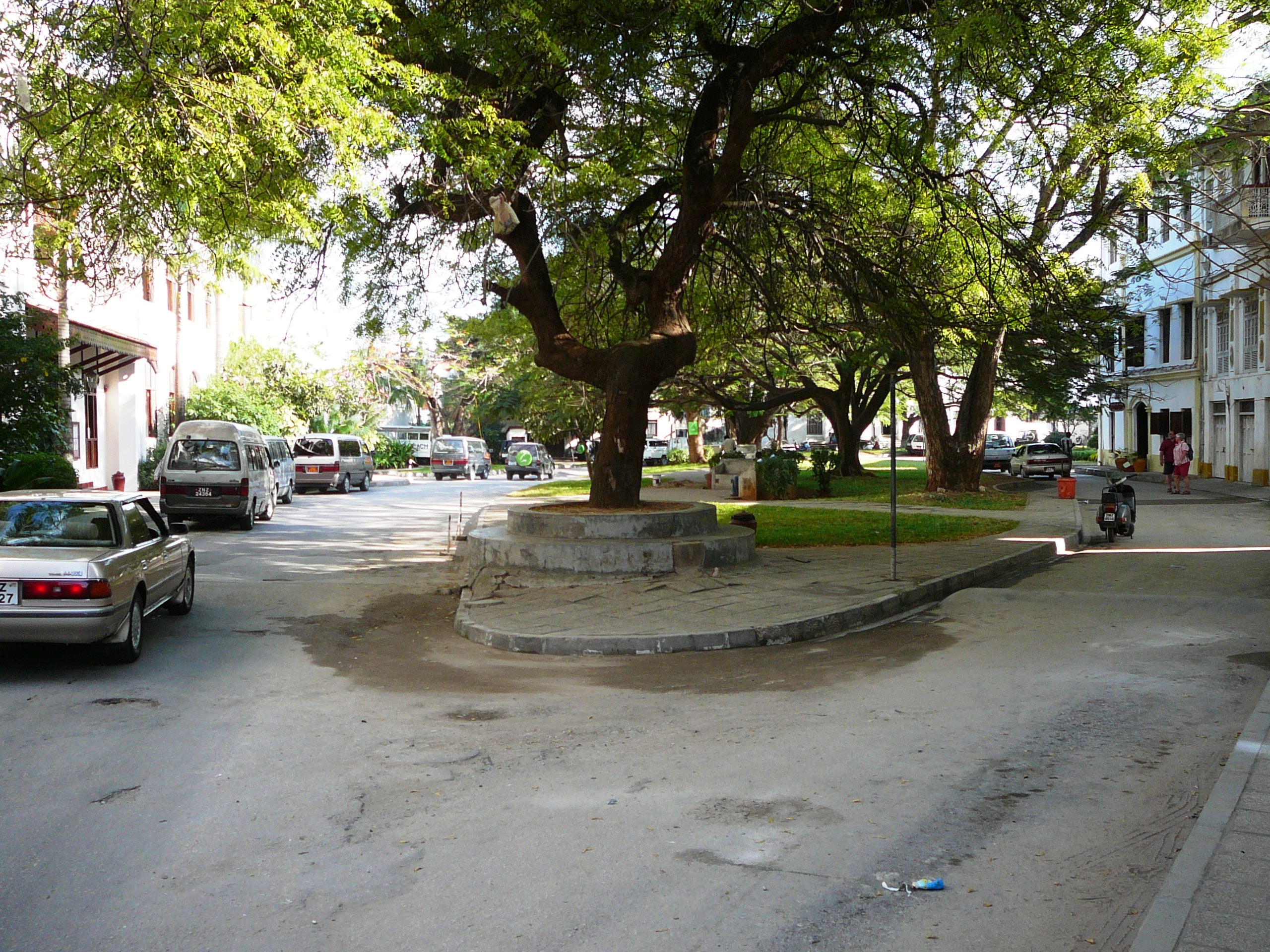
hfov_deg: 52.6
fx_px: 1284
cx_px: 635
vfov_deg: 40.7
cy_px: 476
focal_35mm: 35
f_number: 2.8
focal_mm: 5.2
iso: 80
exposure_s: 1/200
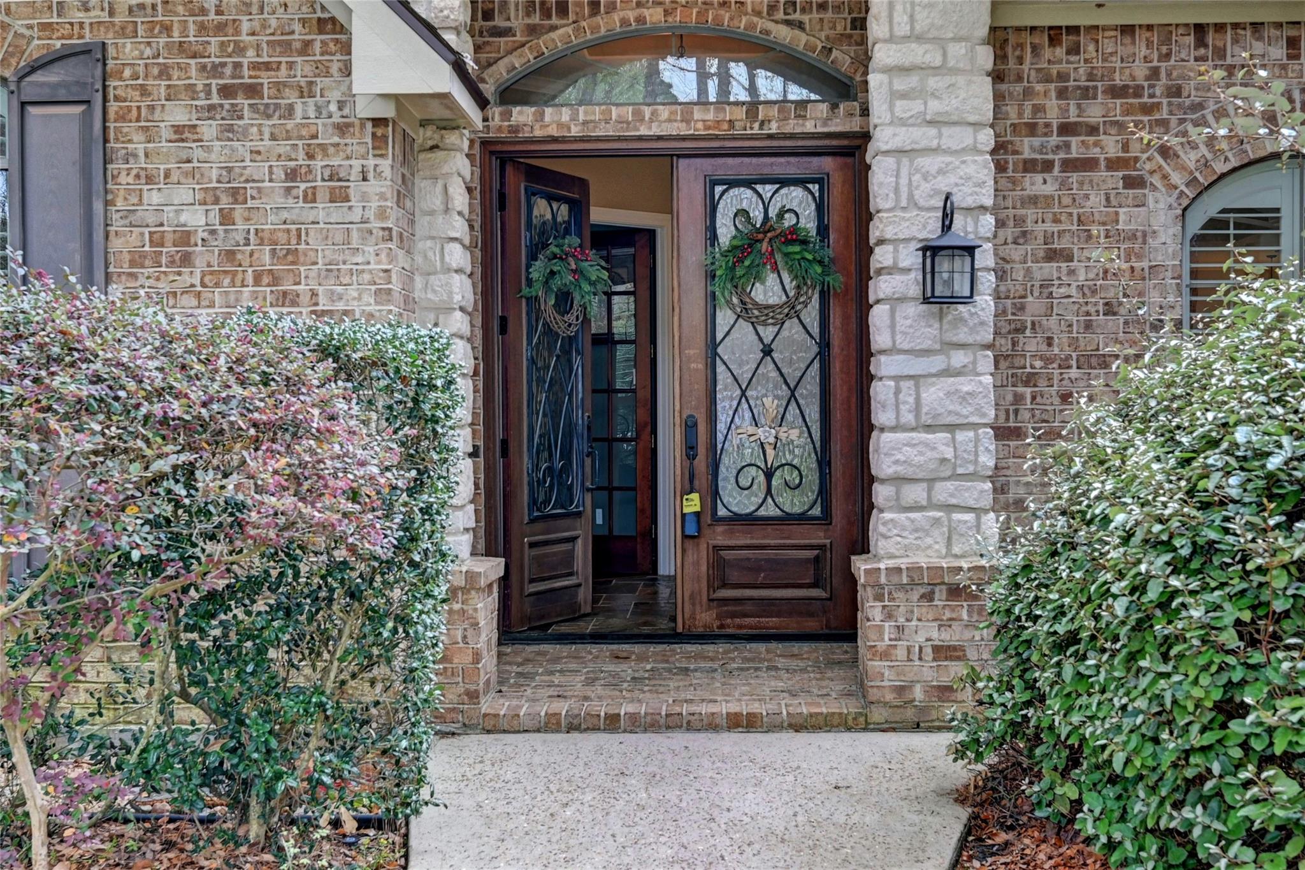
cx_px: 652
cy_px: 435
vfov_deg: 29.9
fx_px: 1631
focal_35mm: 45
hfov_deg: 43.6
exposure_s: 1/30
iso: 400
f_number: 8
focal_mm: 30
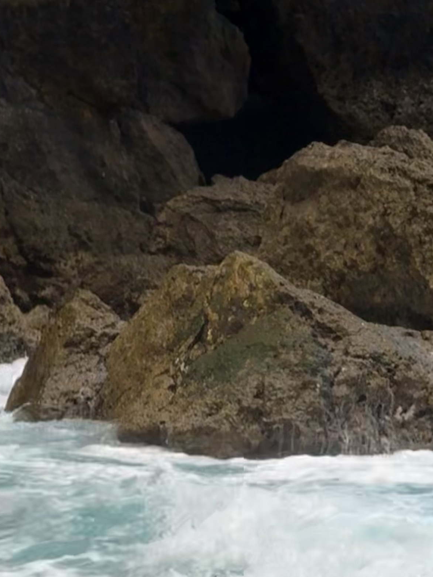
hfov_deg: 4.8
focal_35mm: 308
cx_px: 298
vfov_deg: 6.4
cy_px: 594
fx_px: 5138
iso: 50
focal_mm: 15.66
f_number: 2.8
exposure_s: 1/1916
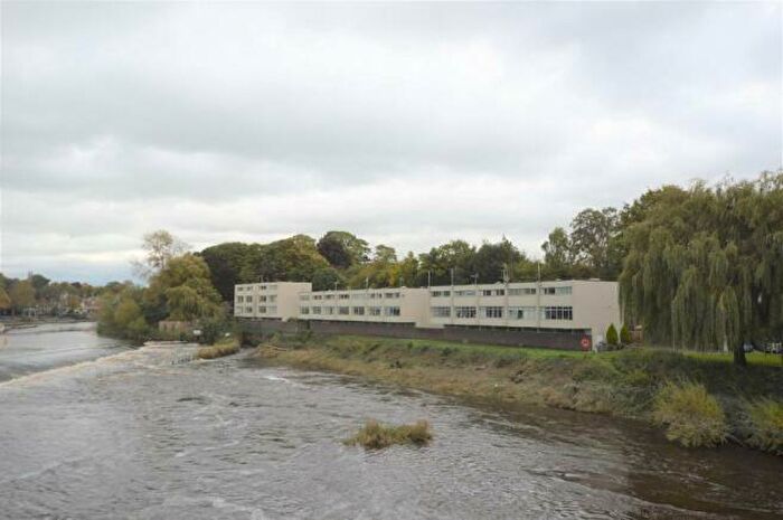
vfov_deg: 45.6
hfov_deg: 64.6
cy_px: 260
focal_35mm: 28
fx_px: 619
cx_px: 392
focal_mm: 19
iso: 100
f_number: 5.6
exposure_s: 1/125
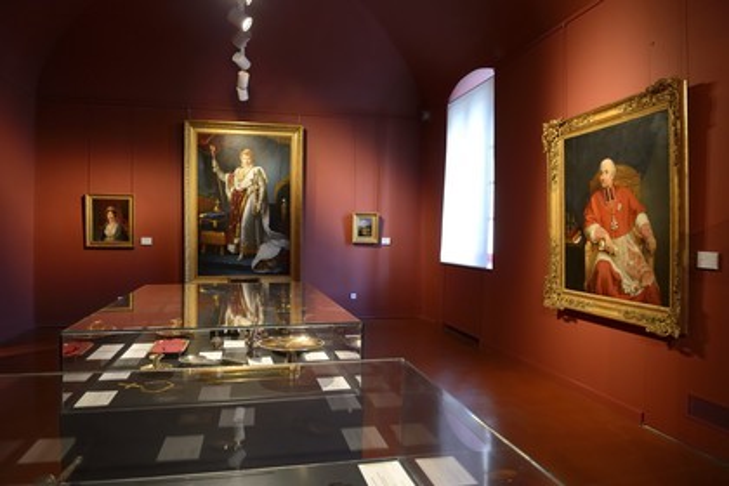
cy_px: 243
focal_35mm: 24
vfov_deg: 53.1
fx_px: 486
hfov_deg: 73.7
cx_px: 364
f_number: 6.3
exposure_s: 1/13
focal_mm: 24
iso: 1600
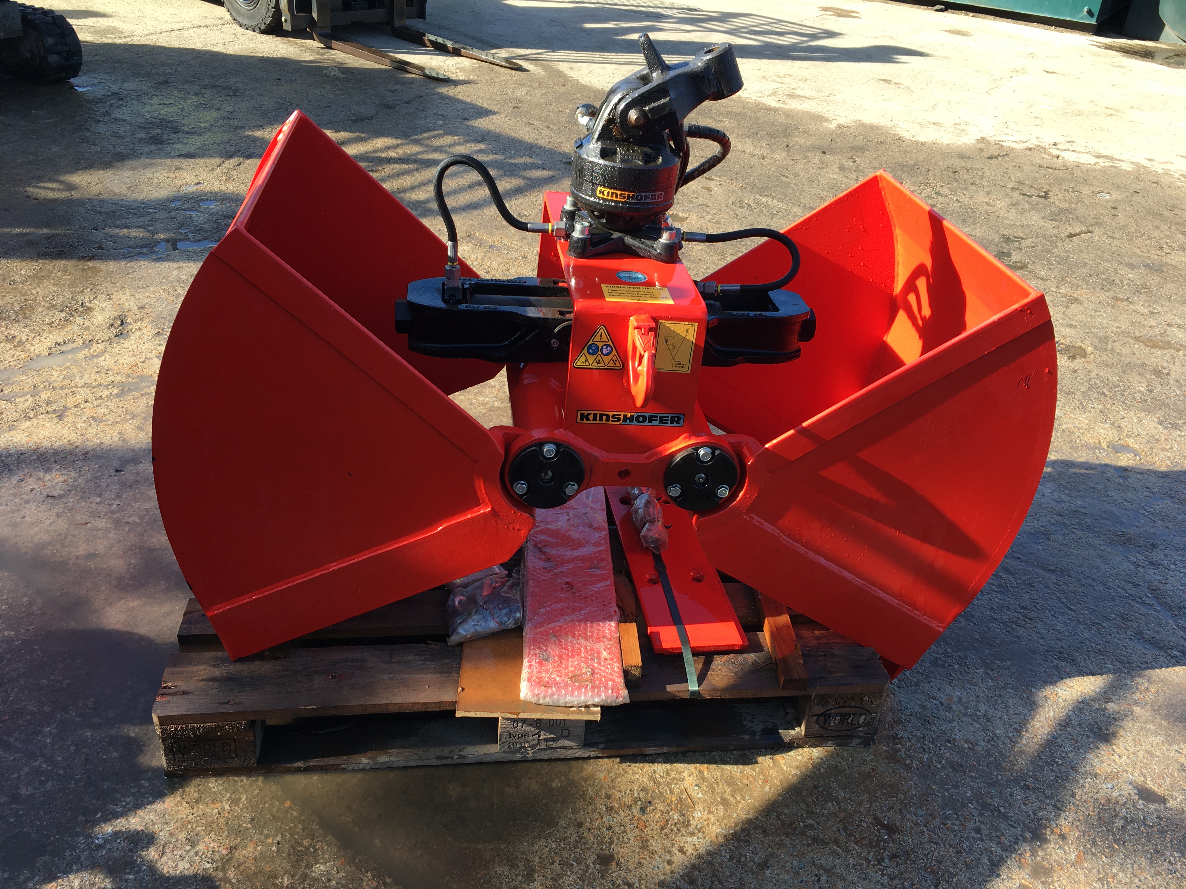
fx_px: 994
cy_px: 444
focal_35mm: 29
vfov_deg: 48.2
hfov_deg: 61.7
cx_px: 593
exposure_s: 1/242
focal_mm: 4.15
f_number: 2.2
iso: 25
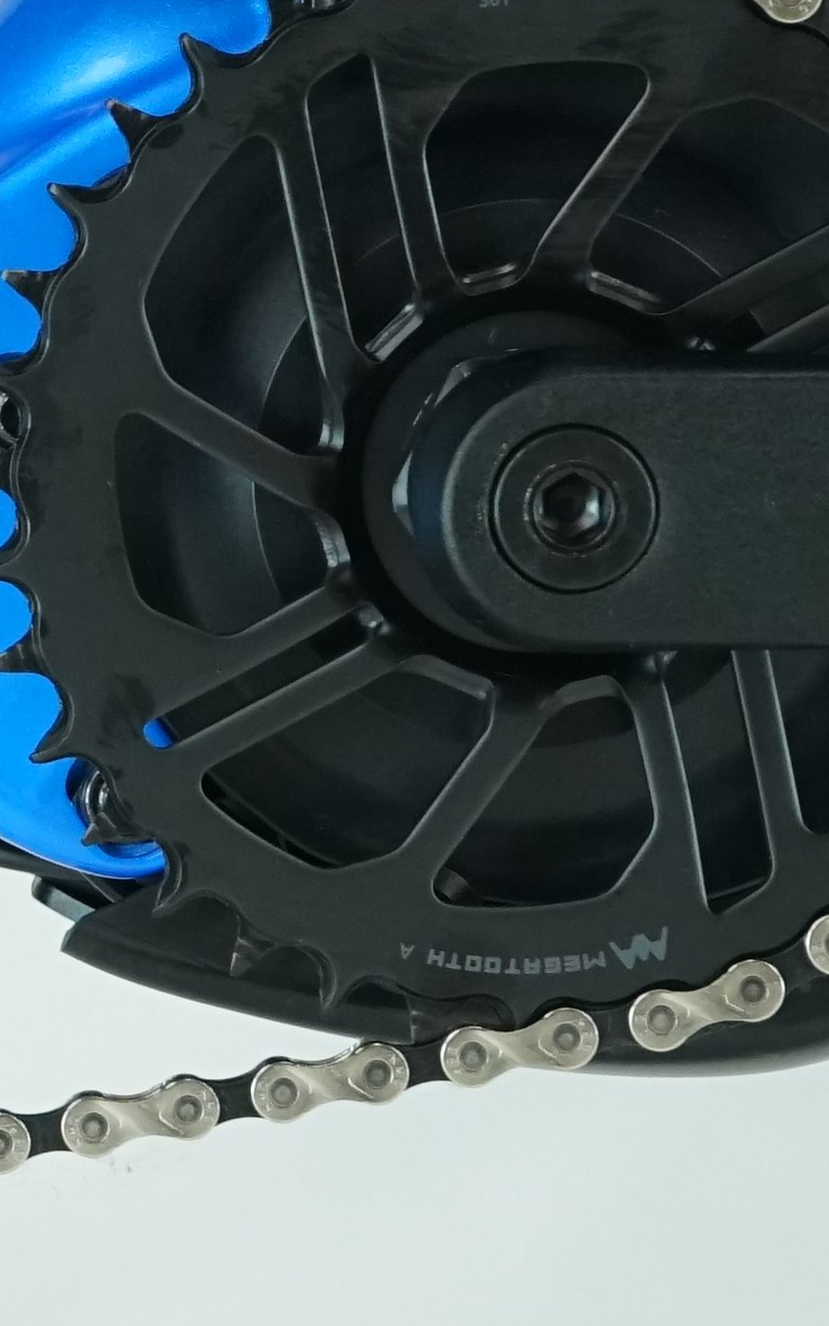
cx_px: -805
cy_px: 497
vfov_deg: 7.3
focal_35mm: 286
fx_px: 10336
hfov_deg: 4.5
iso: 1600
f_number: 5.6
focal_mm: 65
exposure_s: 1/200
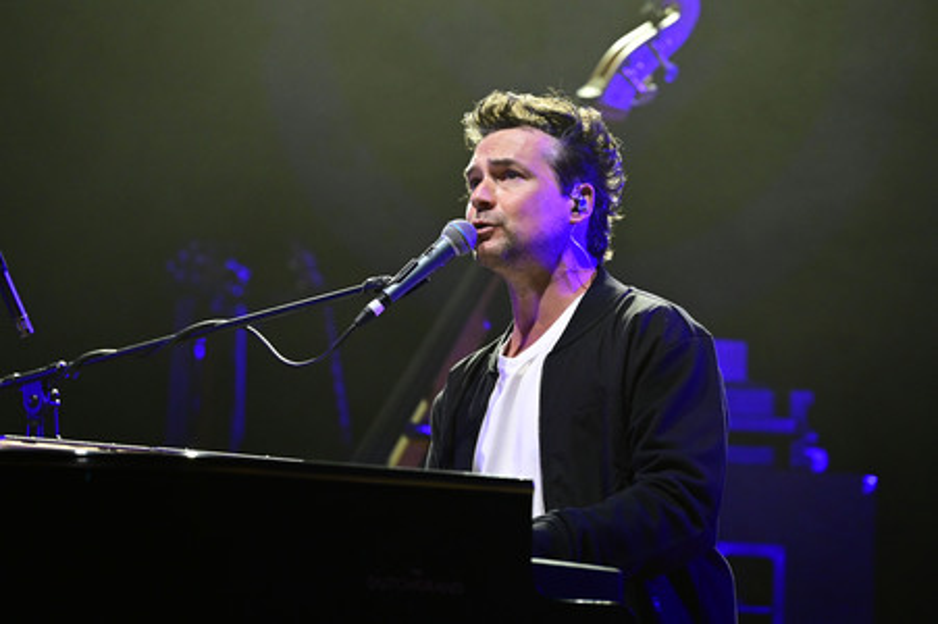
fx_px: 4947
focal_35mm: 190
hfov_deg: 10.8
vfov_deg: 7.2
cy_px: 312
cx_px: 469
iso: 4000
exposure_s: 1/640
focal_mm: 190
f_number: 4
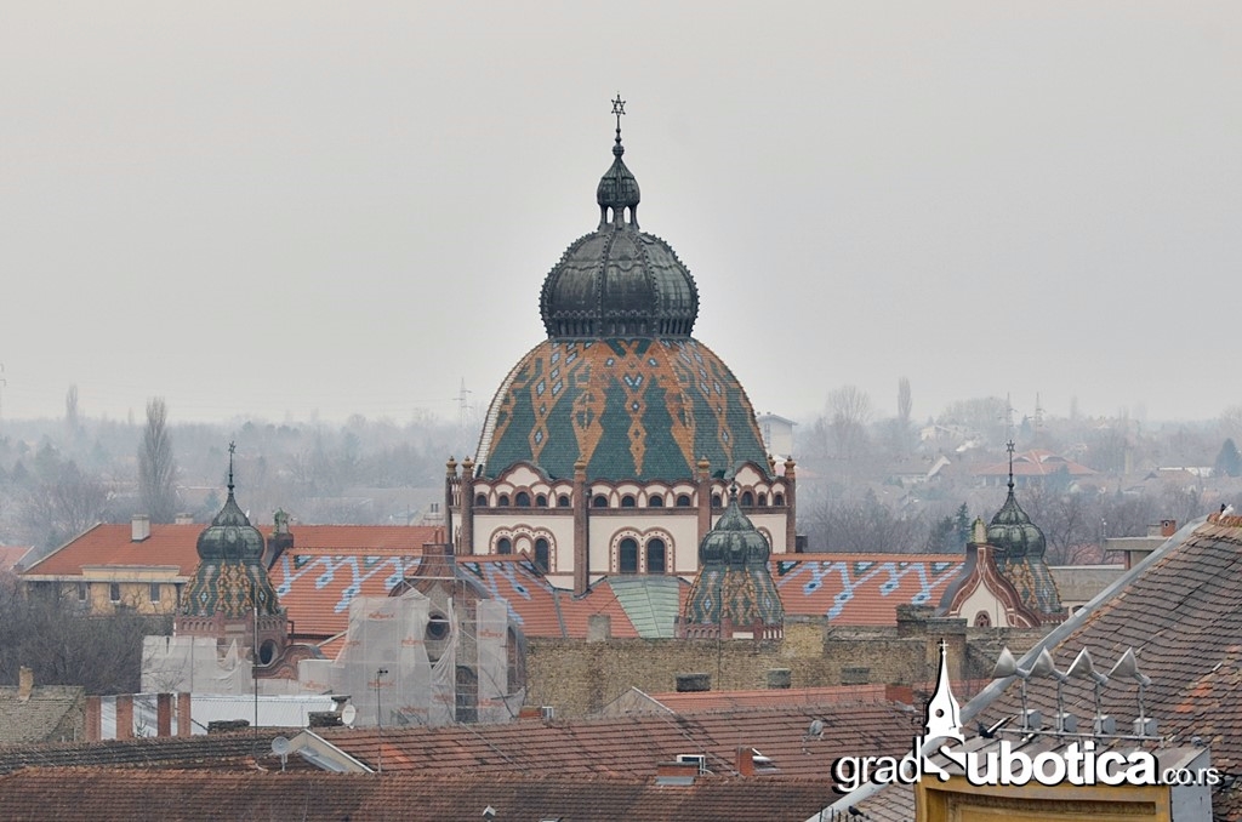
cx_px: 621
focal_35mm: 158
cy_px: 411
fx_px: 5422
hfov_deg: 13.1
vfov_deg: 8.7
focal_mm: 105
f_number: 9
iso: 250
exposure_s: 1/400
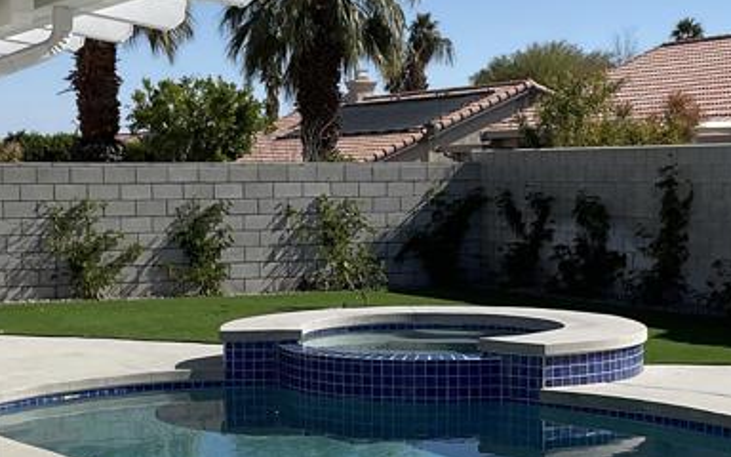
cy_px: 360
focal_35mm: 82
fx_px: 1634
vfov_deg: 15.8
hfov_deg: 25.2
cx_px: 388
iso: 16
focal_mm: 3
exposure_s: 1/3322
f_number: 1.8
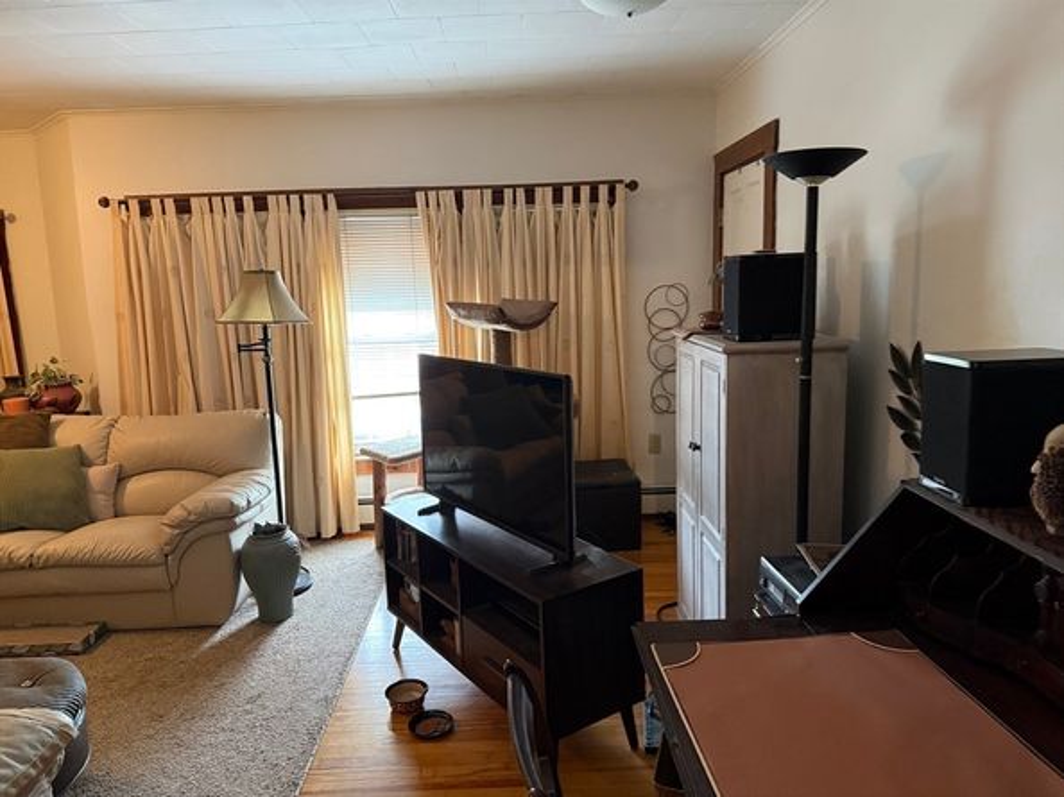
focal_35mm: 24
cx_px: 532
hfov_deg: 71.6
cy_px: 398
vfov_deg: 56.8
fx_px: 737
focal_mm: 6.76
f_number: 1.78
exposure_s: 1/40
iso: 800
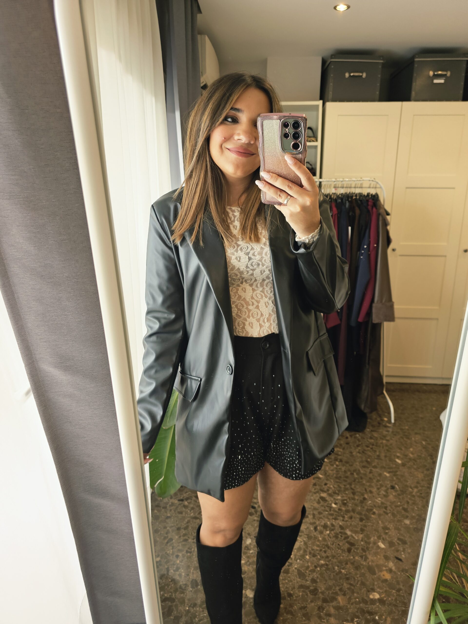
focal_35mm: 23
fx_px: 415
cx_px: 234
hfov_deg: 58.9
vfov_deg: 73.9
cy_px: 312
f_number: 1.7
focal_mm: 6.3
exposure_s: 1/100
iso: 100
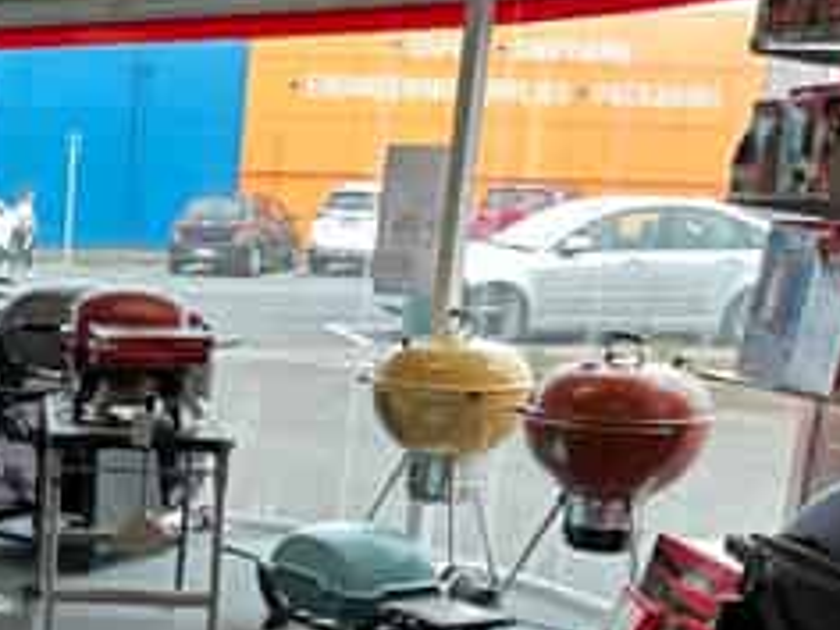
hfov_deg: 26.9
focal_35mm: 67
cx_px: -50
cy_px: 642
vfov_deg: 21.1
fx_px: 1626
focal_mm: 6.86
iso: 50
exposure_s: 1/101
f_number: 1.78
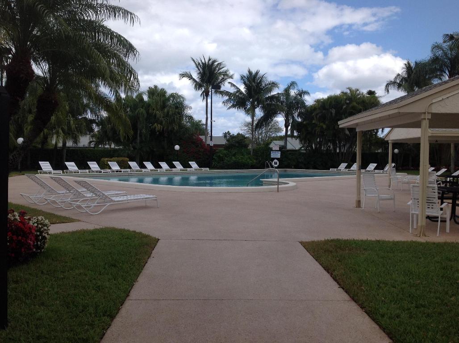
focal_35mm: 35
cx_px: 230
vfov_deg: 40.6
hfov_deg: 52.7
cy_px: 172
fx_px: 463
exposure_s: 1/2160
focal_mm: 4.28
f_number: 2.4
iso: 50
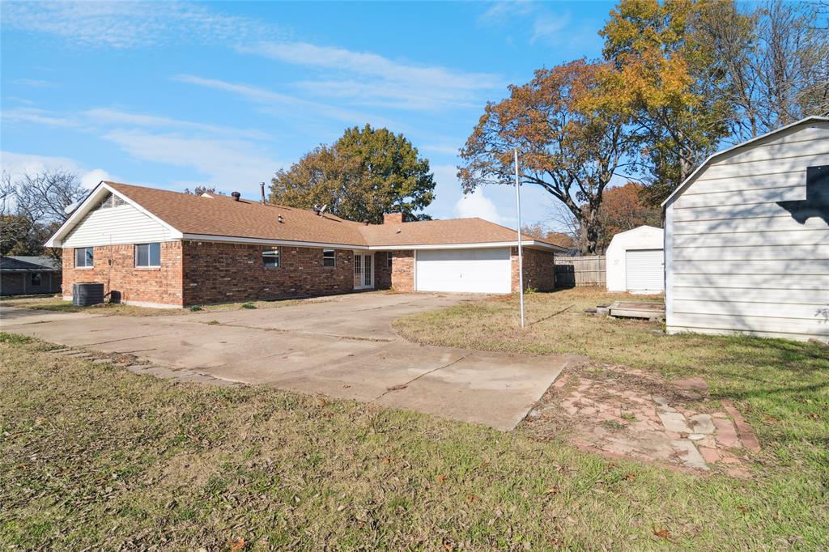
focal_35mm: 16
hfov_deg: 95.0
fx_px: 380
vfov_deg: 72.0
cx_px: 414
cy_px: 276
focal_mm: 11
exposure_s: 1/200
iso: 100
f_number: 9
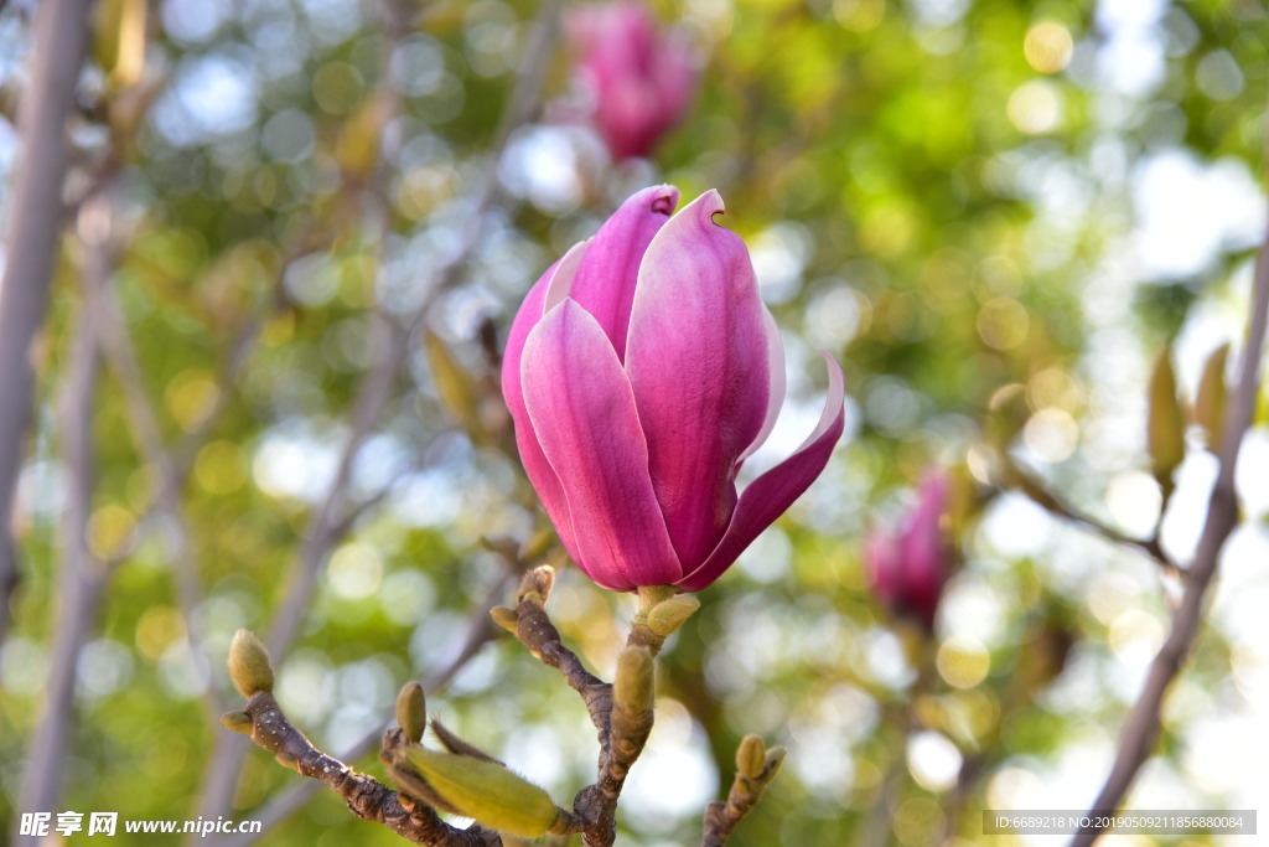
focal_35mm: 98
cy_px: 424
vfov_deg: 14.0
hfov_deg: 20.8
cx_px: 634
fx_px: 3455
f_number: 6.3
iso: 800
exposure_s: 1/160
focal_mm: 98
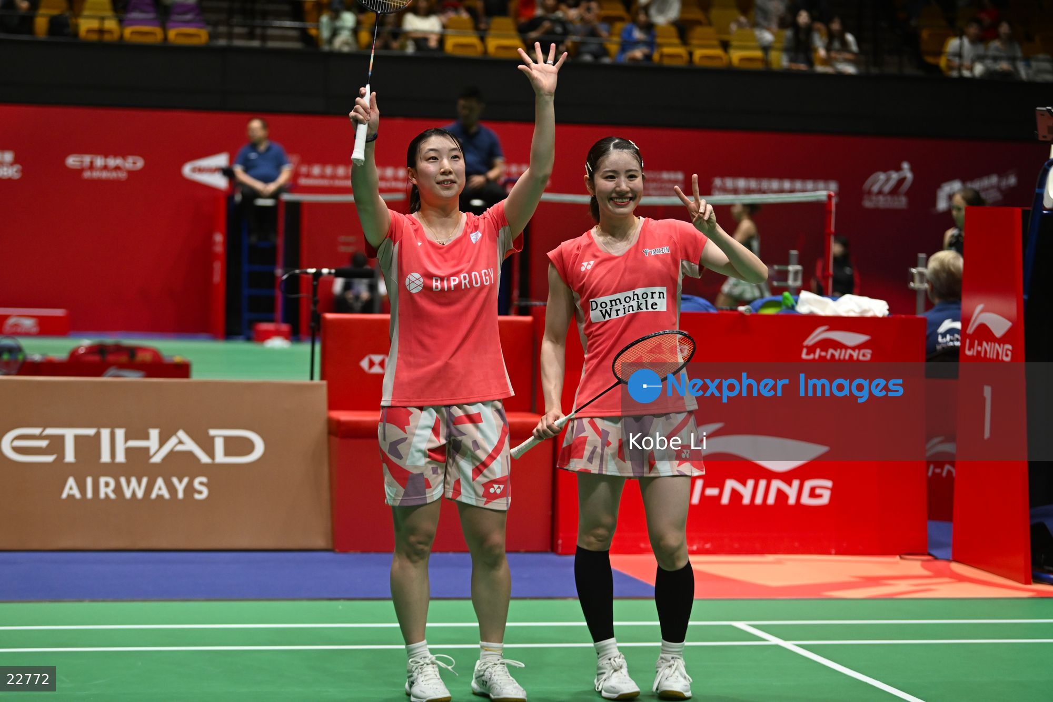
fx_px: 2515
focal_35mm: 86
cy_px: 351
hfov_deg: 23.6
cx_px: 526
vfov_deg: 15.9
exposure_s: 1/800
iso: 1250
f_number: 2.8
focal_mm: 86
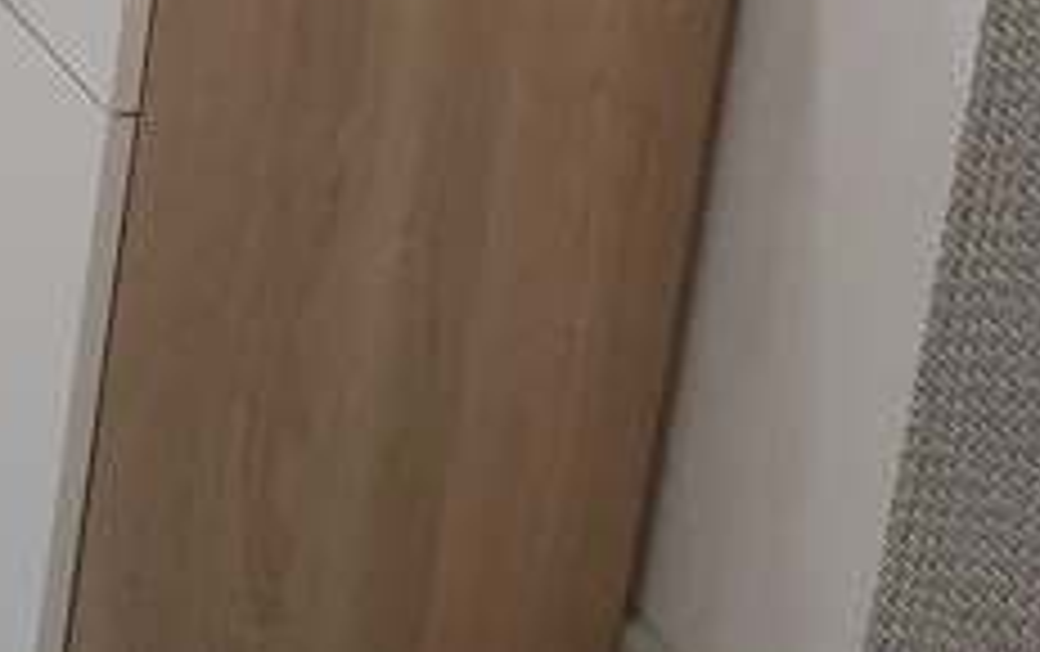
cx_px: -887
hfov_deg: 13.1
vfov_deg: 7.8
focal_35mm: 143
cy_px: -1362
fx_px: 4058
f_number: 1.7
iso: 200
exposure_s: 1/60
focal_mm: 3.92
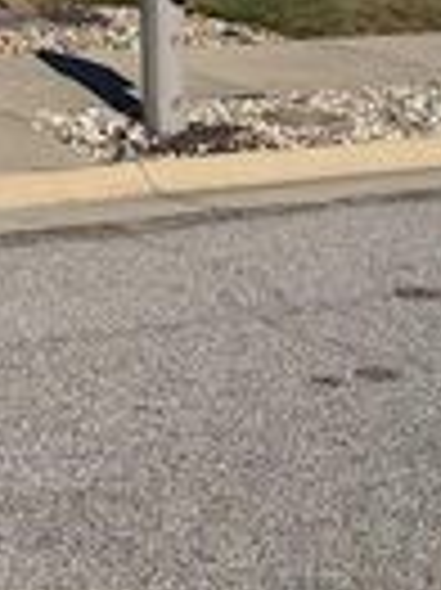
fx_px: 1684
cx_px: -176
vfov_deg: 18.2
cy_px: -218
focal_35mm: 99
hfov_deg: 14.2
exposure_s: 1/7813
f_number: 1.6
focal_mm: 5.96
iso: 50
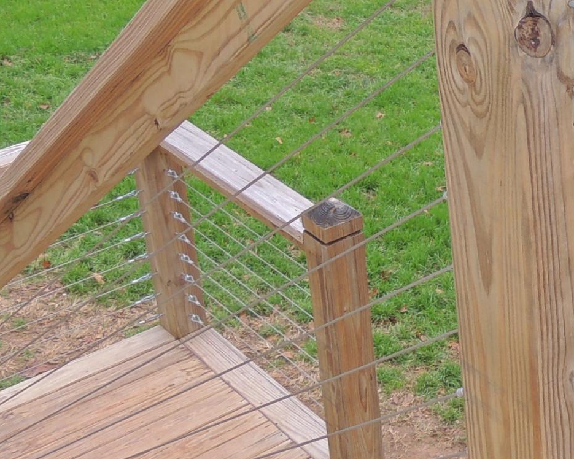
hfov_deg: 19.3
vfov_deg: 16.3
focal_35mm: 94
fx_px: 1597
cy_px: 110
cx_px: 677
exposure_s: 1/40
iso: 110
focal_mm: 5.3
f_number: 3.1
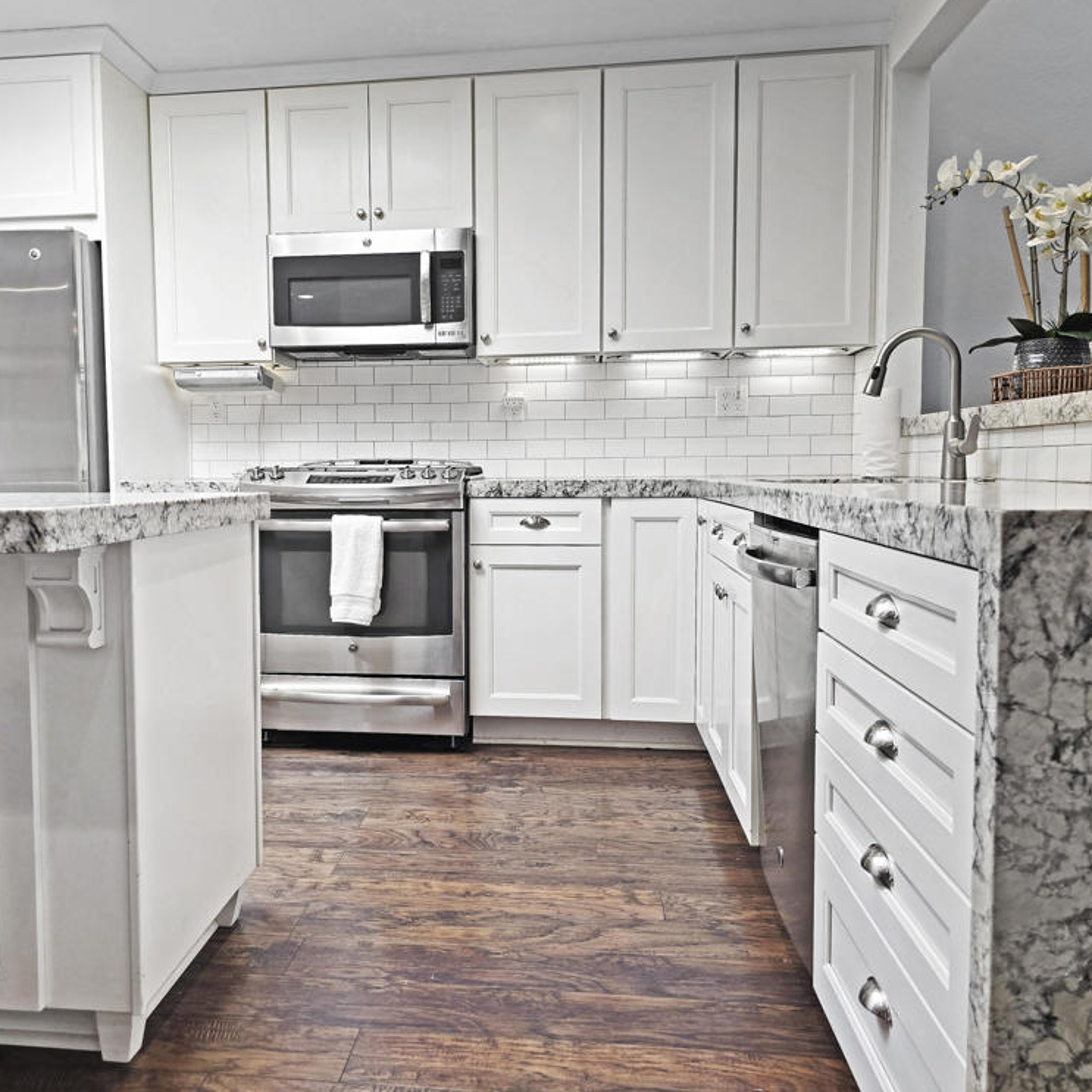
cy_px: 532
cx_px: 442
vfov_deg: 57.3
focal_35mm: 28
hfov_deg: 56.9
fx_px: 999
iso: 100
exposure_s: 1/120
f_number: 1.7
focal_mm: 6.3
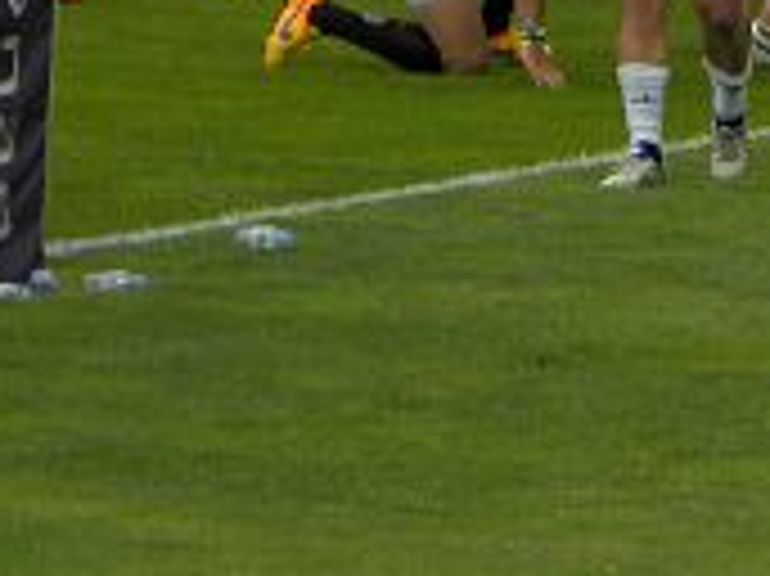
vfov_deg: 1.5
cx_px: 1108
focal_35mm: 1020
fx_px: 22673
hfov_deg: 1.9
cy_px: -414
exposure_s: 1/226
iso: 64
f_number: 5
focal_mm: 51.8
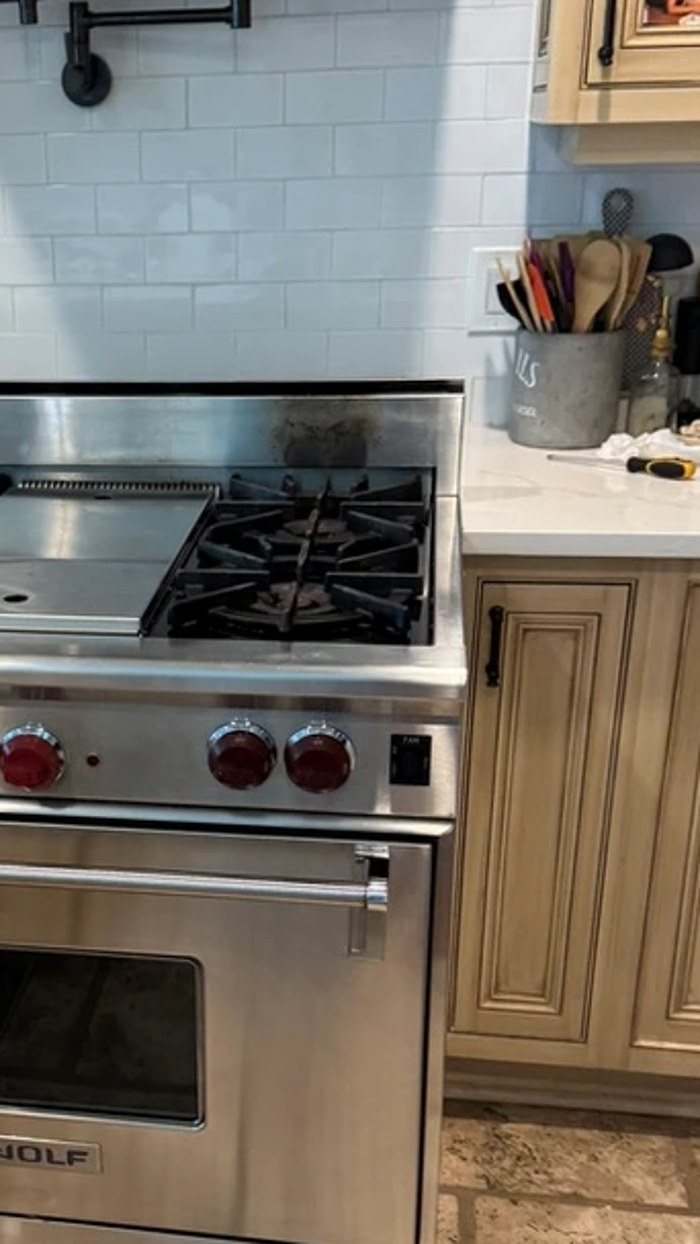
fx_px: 1419
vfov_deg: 47.2
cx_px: 145
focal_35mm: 43
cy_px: 722
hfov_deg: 27.2
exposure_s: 1/60
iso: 320
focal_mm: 6.76
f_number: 1.78
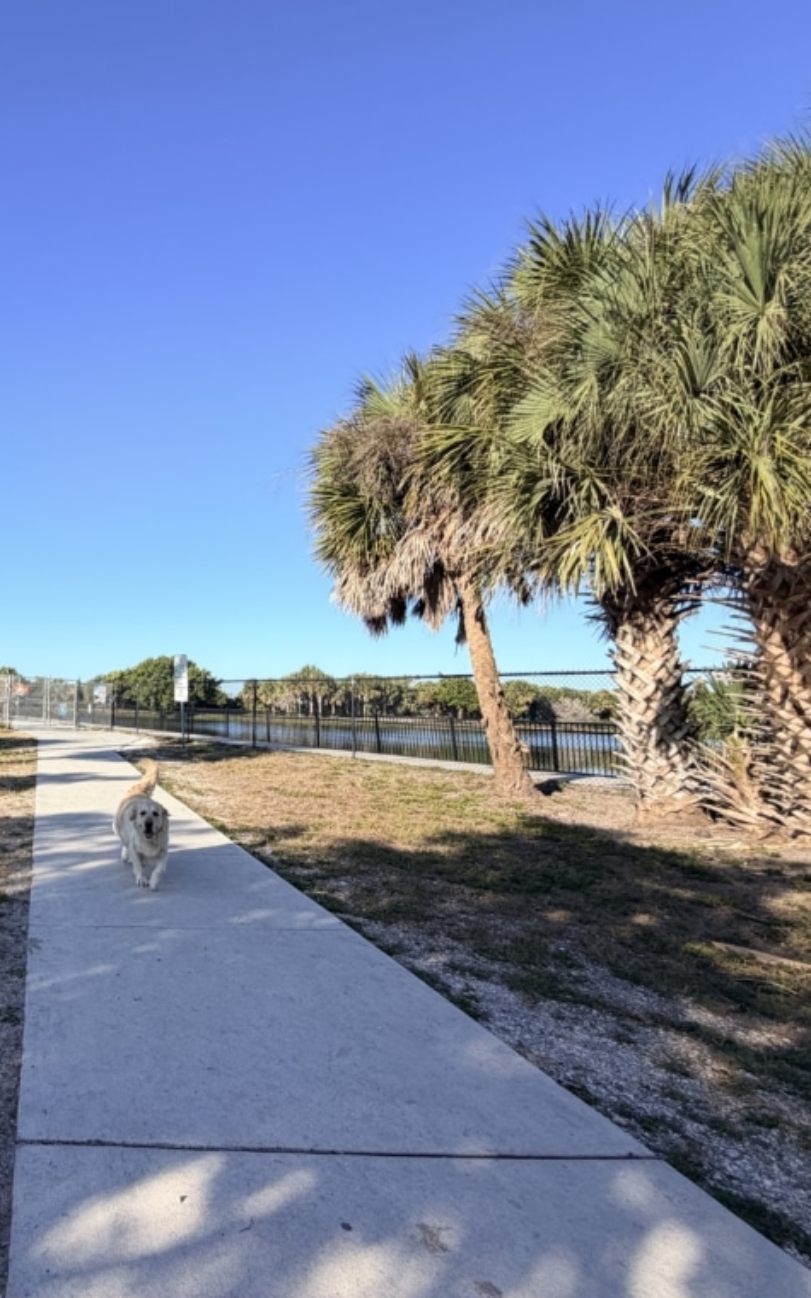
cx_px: 51
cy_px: 644
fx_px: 707
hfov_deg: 51.2
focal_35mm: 20
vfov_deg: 85.1
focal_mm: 2.22
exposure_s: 1/770
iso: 32
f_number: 2.2
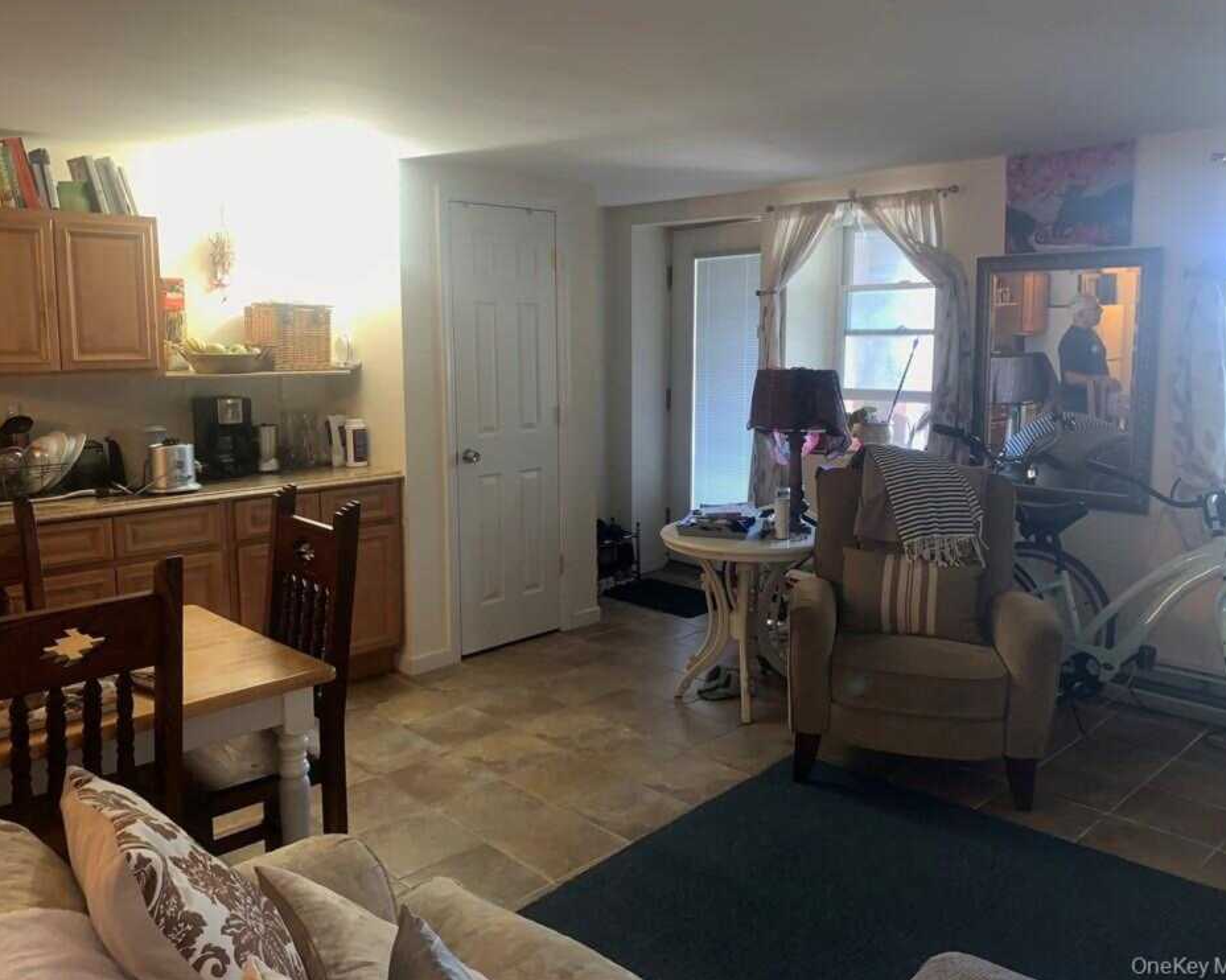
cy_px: 475
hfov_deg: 62.2
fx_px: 1016
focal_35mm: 28
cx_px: 589
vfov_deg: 51.5
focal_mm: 4.25
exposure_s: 1/9
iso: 64
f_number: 1.8
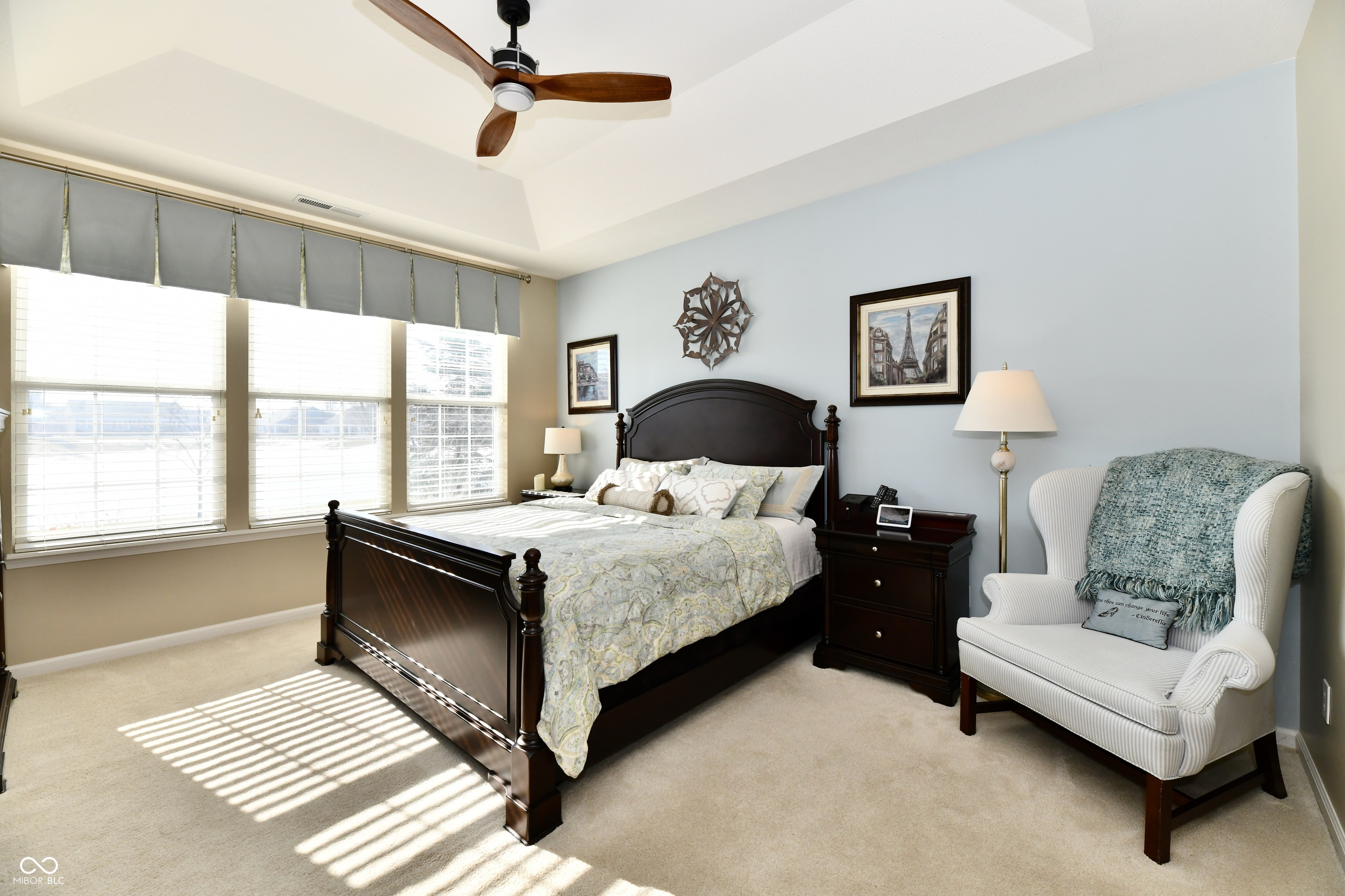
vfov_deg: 81.2
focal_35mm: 14
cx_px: 672
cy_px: 448
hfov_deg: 104.3
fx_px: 523
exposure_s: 1/250
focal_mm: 14
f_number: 9
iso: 640
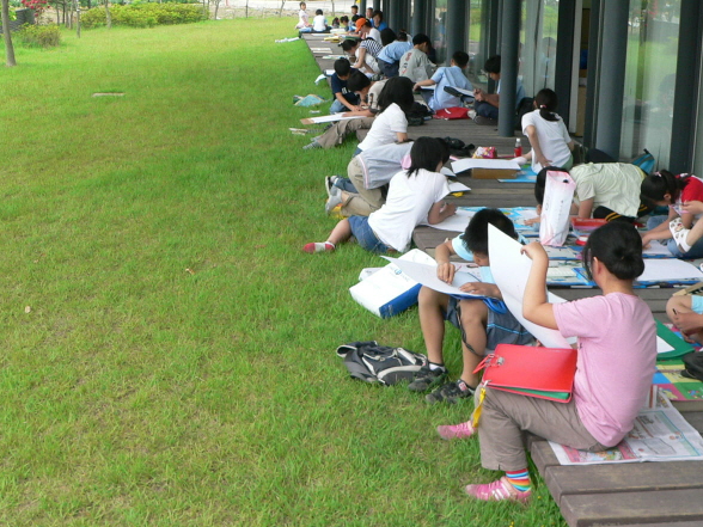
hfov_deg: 38.9
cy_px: 195
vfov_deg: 29.5
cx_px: 373
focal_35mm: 49
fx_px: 995
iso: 100
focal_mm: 6
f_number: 4
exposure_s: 1/200
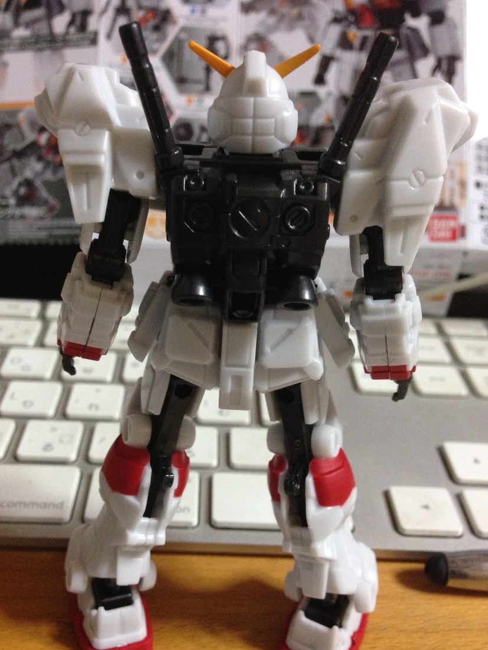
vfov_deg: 51.3
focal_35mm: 36
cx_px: 223
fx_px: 677
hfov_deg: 39.6
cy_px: 352
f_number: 2.4
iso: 320
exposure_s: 1/20
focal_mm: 4.12
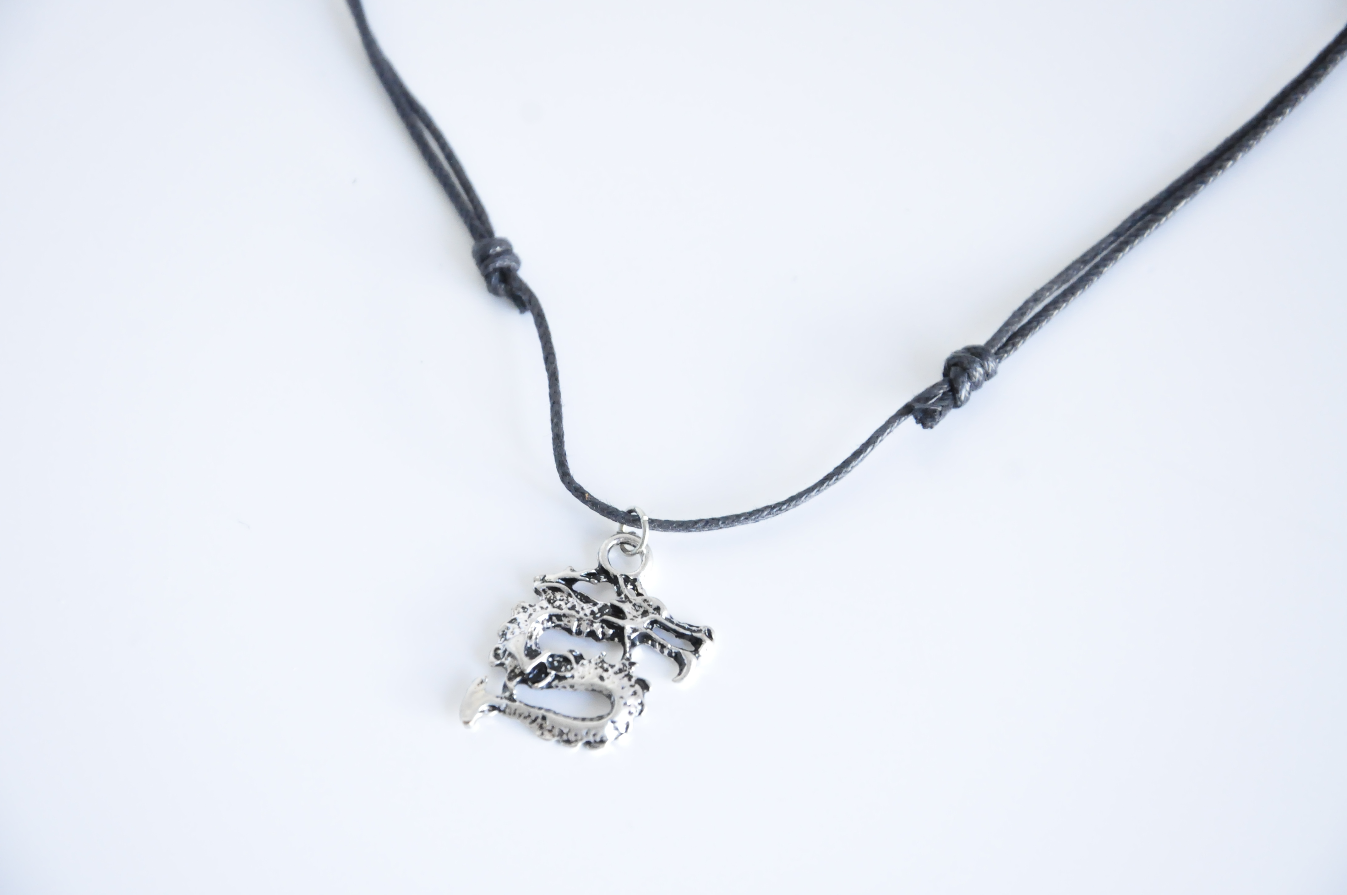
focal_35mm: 135
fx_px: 5045
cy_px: 448
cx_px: 674
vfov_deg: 10.1
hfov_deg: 15.2
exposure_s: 1/90
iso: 3200
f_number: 6.7
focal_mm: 90
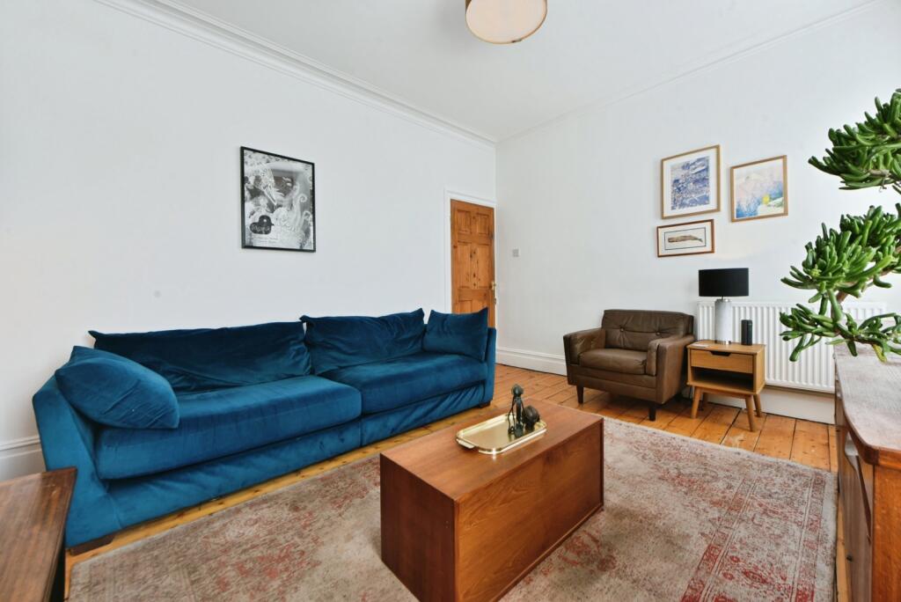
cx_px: 450
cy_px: 301
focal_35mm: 14
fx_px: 351
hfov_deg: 104.2
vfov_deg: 81.3
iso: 500
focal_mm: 14
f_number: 10
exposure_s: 1/40
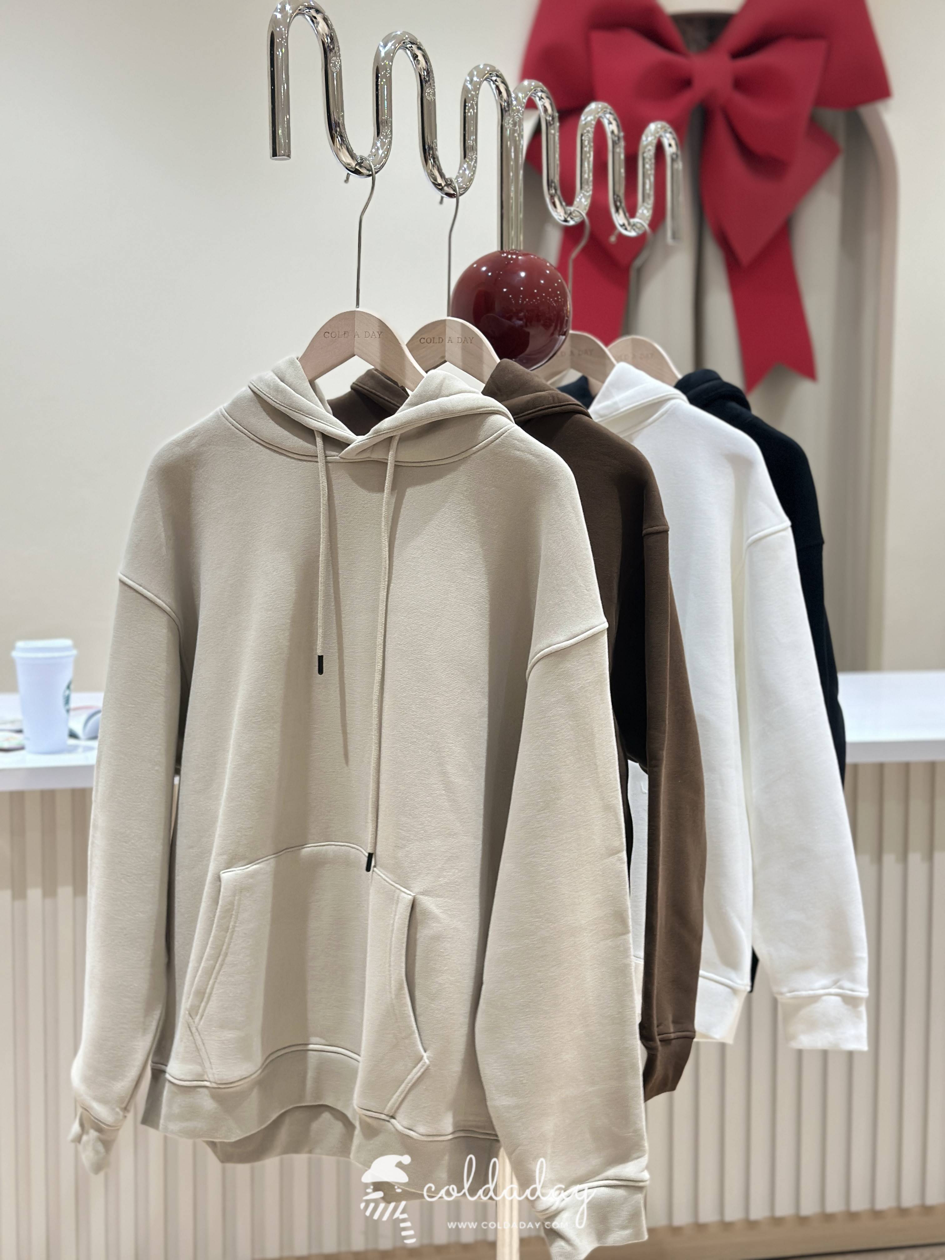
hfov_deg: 30.3
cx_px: 472
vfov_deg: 39.7
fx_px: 1747
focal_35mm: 48
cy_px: 630
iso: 160
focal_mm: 6.86
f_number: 1.78
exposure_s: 1/50
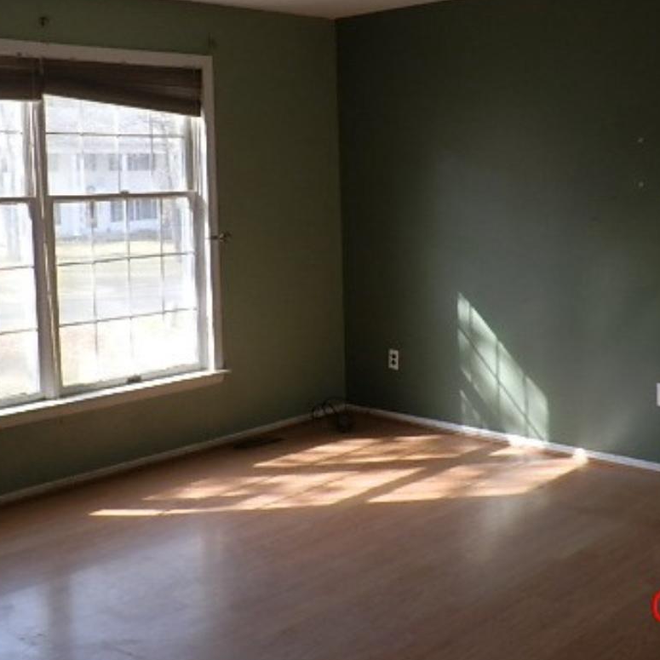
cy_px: 261
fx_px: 992
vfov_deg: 36.6
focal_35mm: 46
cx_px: 356
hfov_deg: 36.8
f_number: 3.3
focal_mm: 5
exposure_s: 1/40
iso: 80
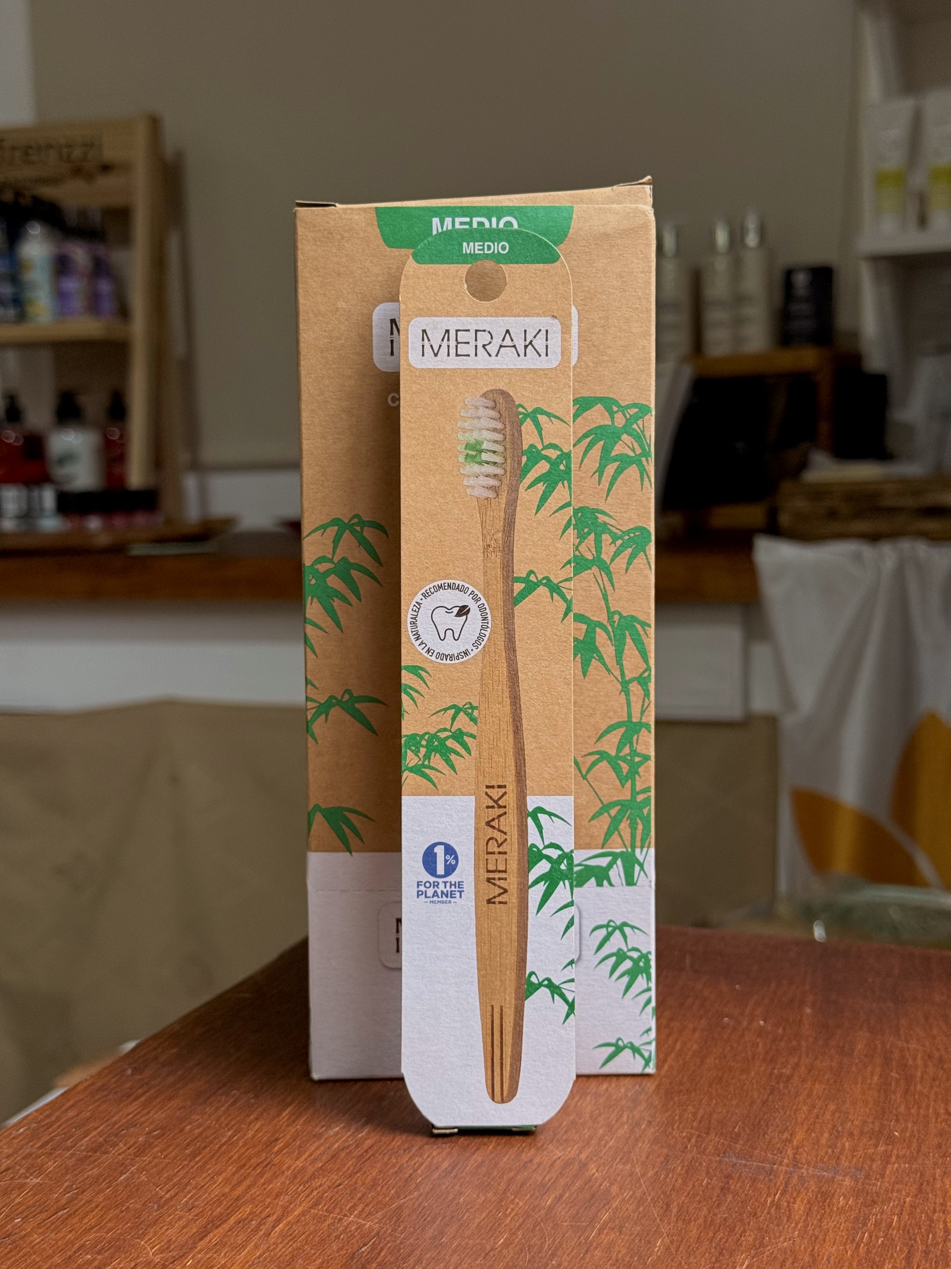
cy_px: 634
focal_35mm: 48
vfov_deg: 39.7
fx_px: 1758
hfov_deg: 30.3
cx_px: 476
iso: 100
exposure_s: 1/50
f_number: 1.78
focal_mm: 6.76
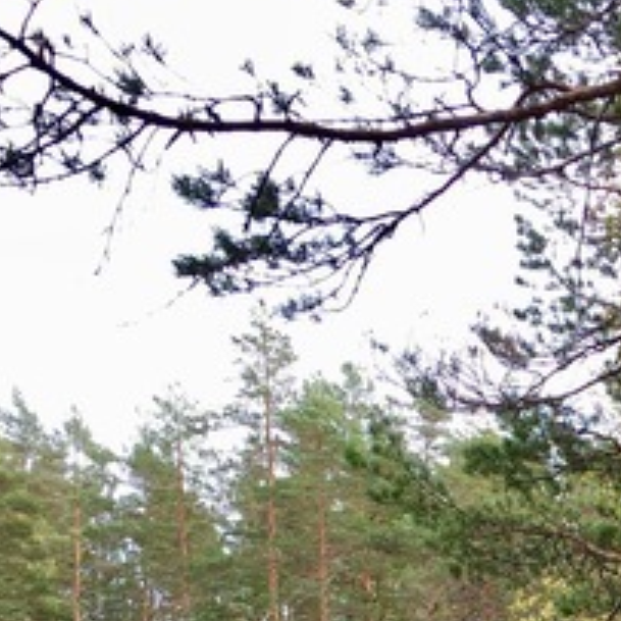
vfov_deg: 16.6
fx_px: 1969
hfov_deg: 17.0
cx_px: 777
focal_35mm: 97
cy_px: 881
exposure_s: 1/147
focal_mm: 4.15
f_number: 2.2
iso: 25
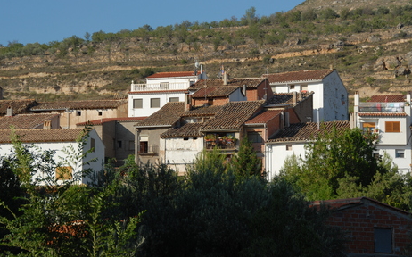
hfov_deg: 15.4
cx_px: 211
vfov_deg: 9.6
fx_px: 1526
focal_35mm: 136
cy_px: 118
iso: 100
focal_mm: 82
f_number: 8
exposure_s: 1/250
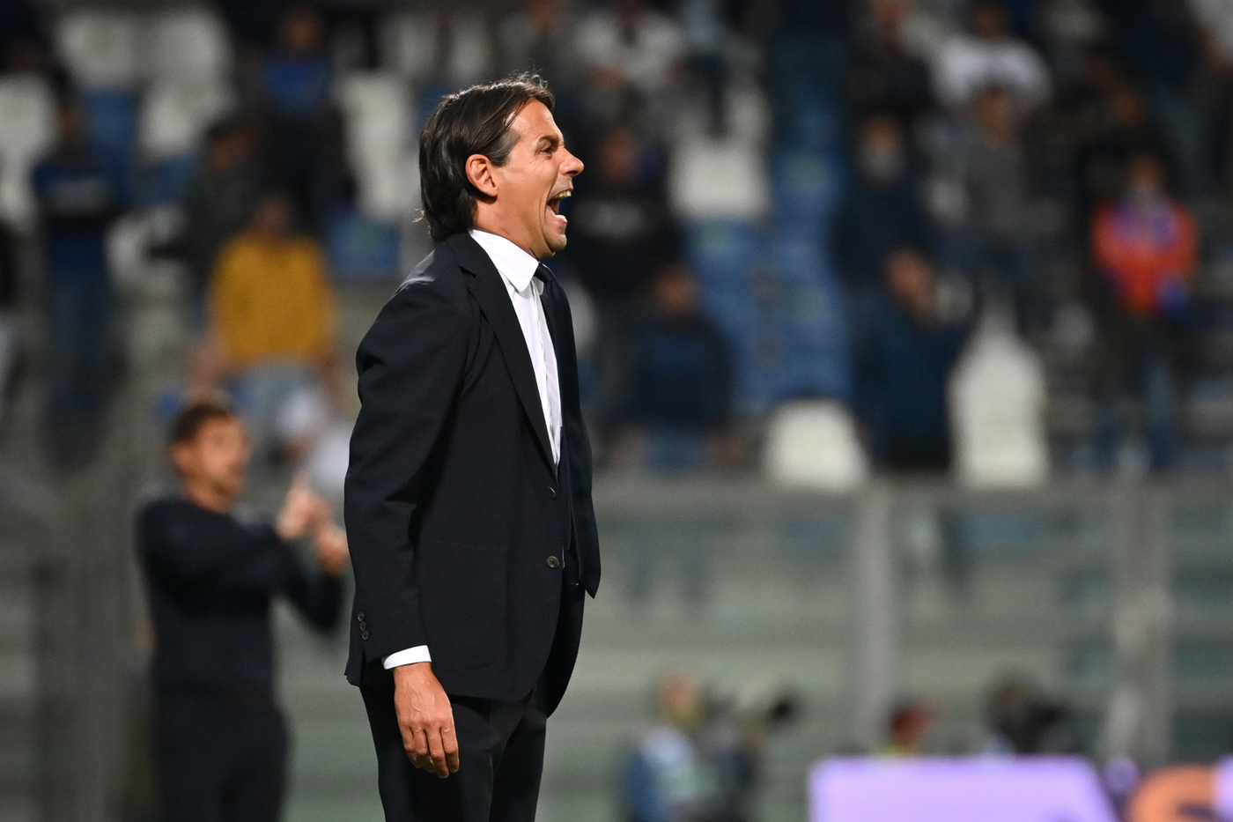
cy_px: 411
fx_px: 13697
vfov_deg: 3.4
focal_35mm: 400
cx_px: 616
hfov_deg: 5.2
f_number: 4
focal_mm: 400
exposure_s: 1/1250
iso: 2500
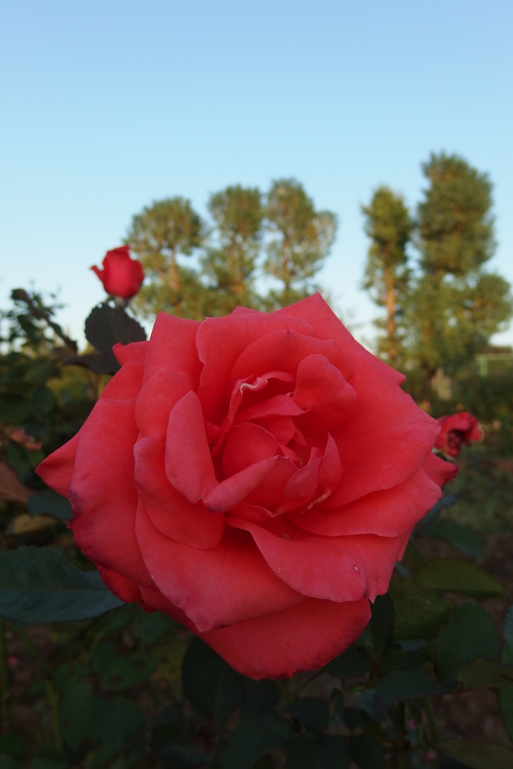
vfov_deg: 69.4
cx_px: 256
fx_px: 556
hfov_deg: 49.6
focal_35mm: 26
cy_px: 384
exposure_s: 1/400
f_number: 3.2
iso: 100
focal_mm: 4.7
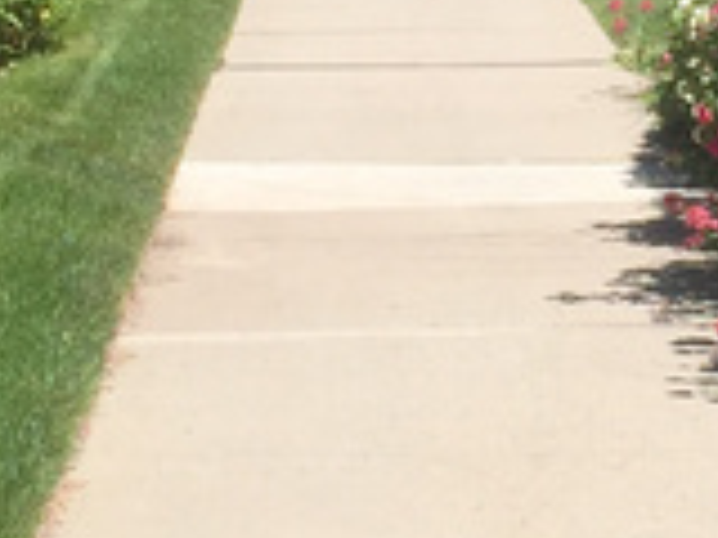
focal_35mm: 186
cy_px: 40
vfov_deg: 8.0
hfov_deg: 10.6
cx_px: 592
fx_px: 3858
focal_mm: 4.15
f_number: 2.2
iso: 32
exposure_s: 1/1883
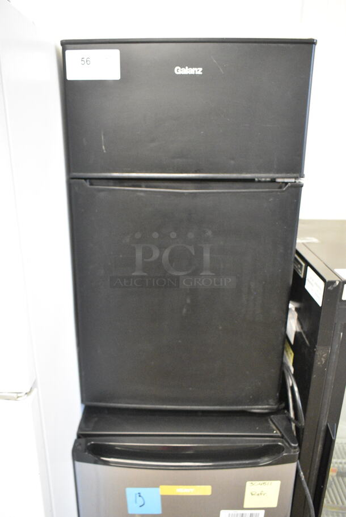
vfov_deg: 67.3
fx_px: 389
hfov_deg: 48.0
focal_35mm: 27
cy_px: 258
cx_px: 173
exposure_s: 1/80
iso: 6400
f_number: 4.5
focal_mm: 18
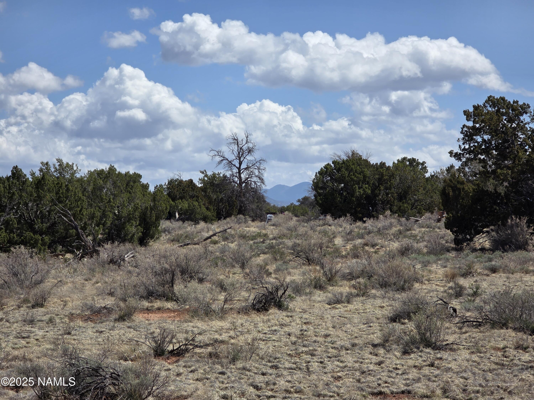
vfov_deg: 12.9
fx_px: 1774
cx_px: 267
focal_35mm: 115
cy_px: 200
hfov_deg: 17.1
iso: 64
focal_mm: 18.6
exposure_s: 1/2443
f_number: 3.4
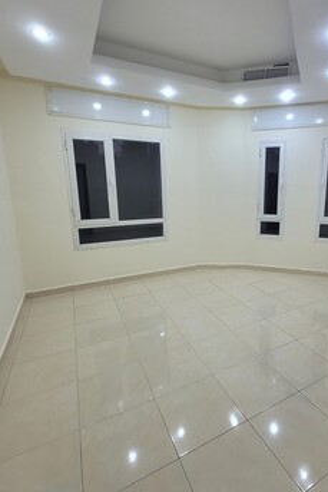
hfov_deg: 65.4
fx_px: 246
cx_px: 223
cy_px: 235
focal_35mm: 18
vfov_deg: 89.9
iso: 100
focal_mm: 1.74
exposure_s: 1/50
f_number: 2.2
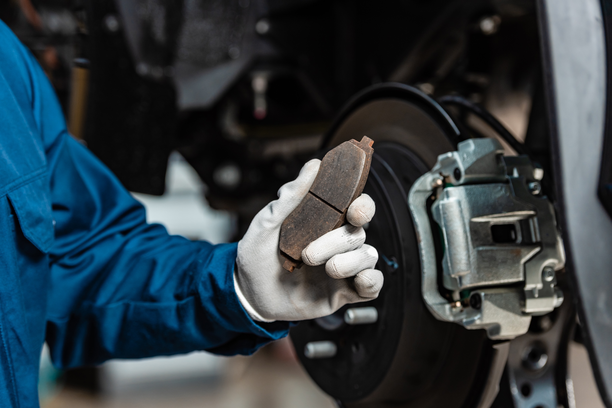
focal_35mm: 112
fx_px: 1904
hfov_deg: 18.3
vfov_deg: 12.2
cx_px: 306
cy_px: 204
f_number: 3.5
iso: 250
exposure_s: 1/200
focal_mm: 112
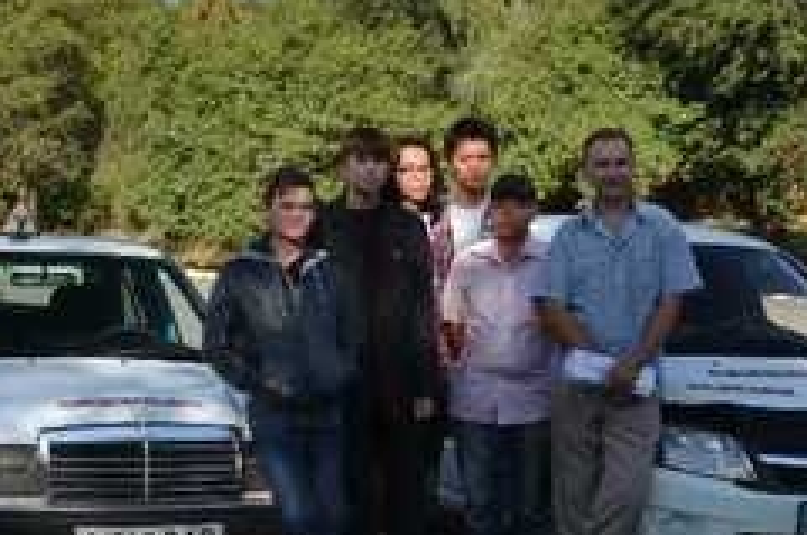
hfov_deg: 19.9
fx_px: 2237
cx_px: 13
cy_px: 427
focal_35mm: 100
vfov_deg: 13.6
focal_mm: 20
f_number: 10
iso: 900
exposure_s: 1/250
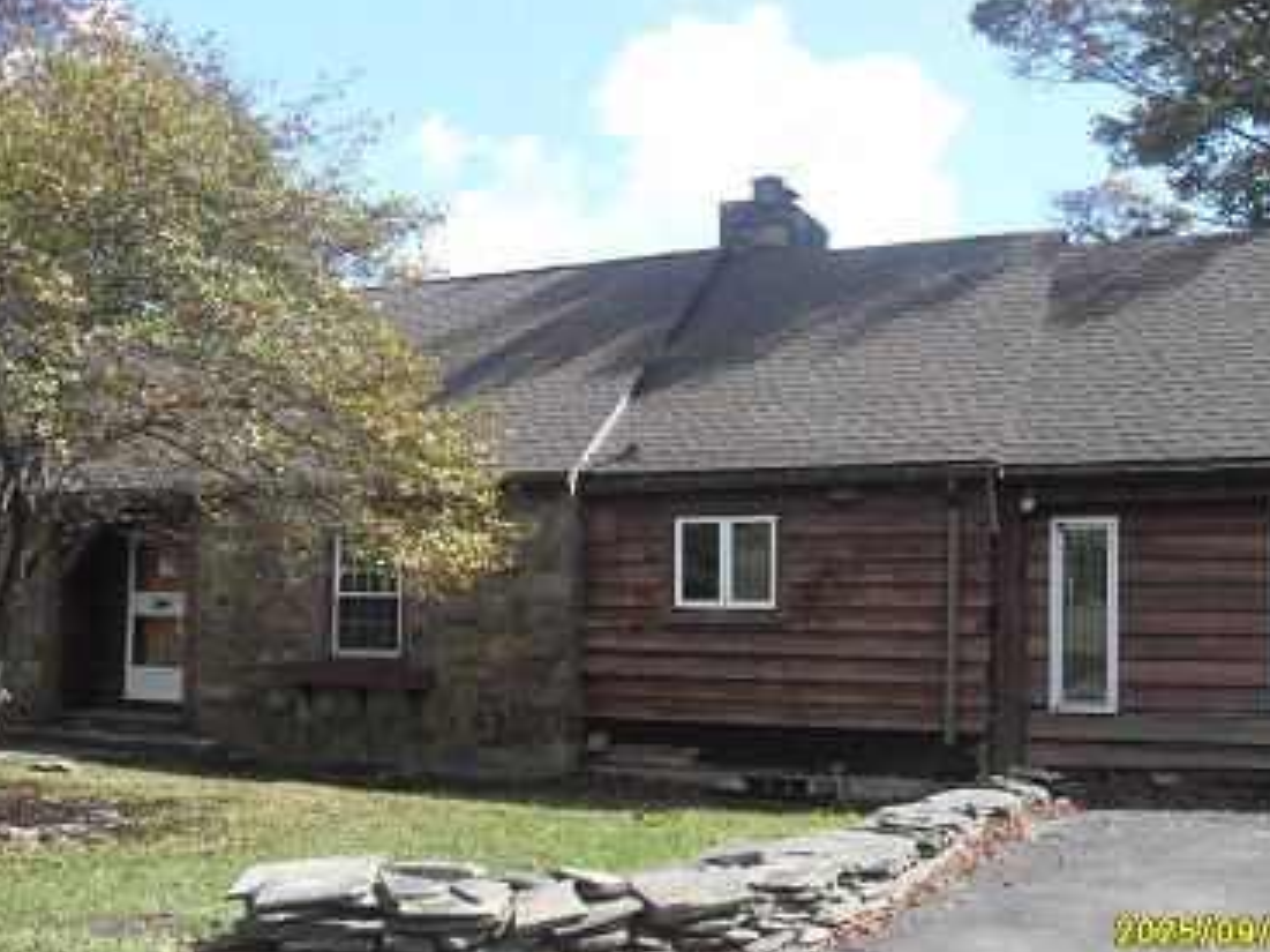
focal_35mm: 38
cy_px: 502
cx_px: 689
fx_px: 1394
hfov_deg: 48.9
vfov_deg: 37.7
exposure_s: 1/350
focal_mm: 6.3
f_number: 2.8
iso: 80
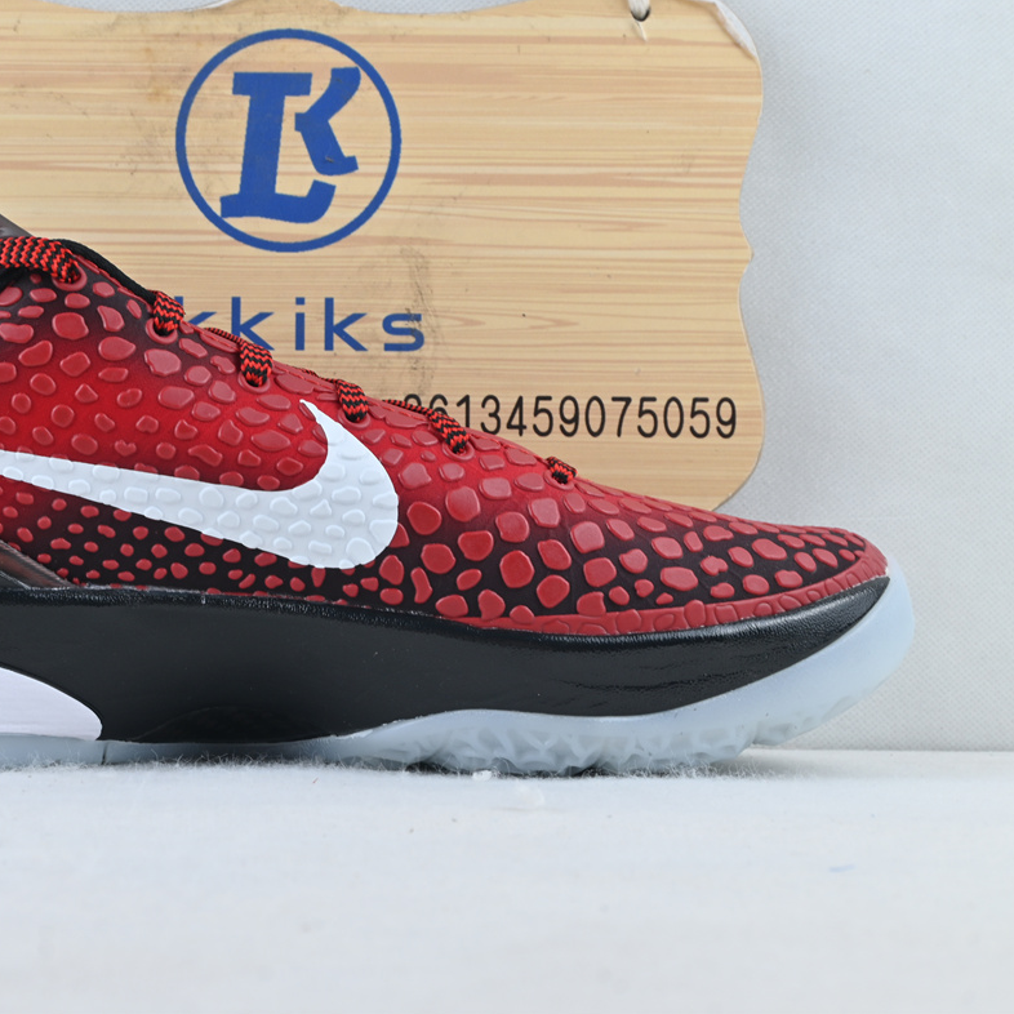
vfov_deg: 28.0
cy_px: 504
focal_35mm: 61
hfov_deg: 27.7
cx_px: 280
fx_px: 2032
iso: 100
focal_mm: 31.5
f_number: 10
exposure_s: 1/13
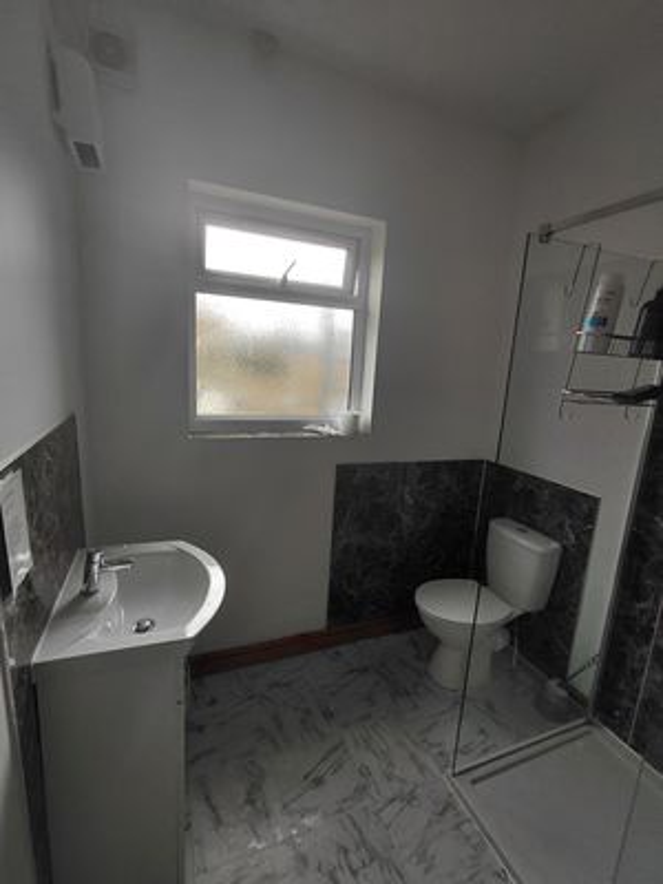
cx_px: 332
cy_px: 442
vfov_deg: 94.5
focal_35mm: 16
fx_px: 409
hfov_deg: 78.1
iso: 50
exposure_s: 1/100
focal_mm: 1.64
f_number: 2.2
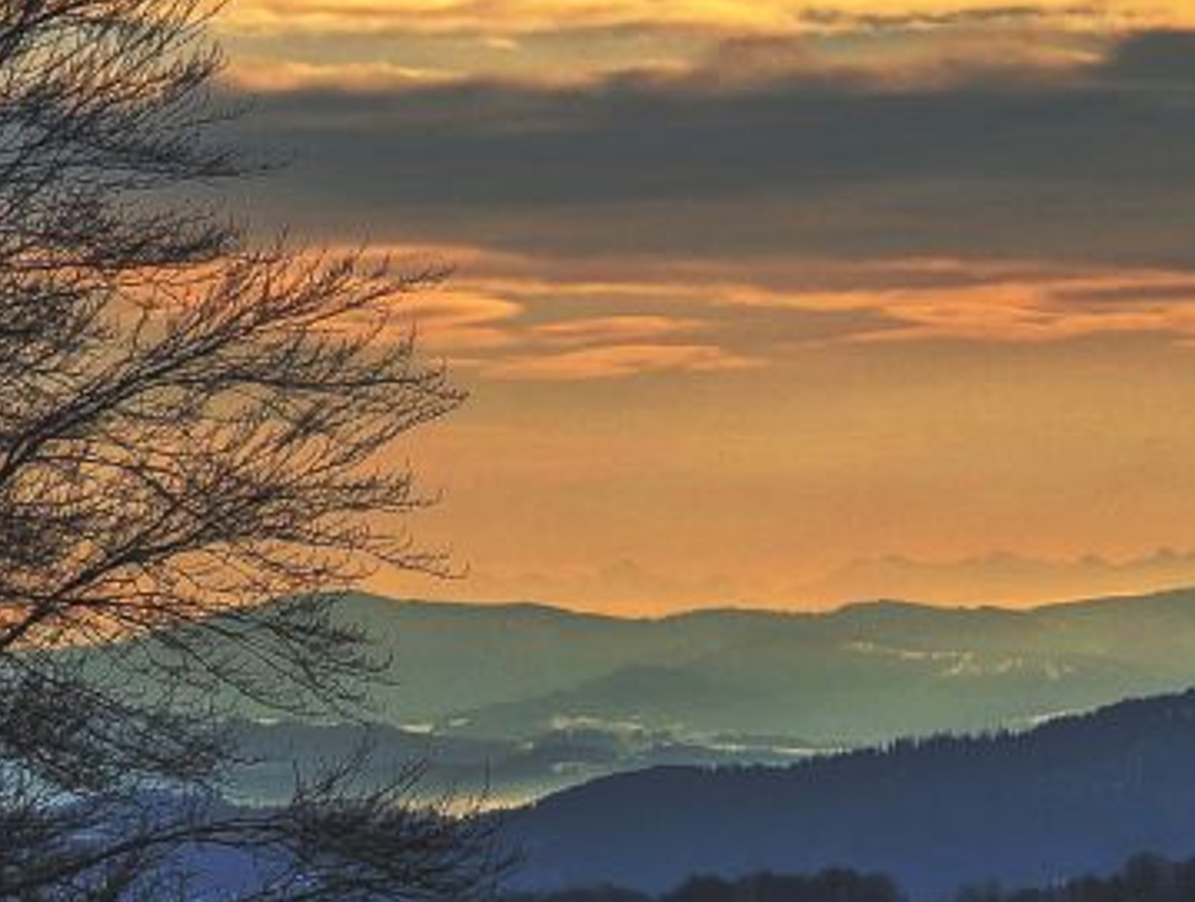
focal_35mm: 306
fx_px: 10588
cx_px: 1052
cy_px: 837
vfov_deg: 4.9
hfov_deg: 6.4
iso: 48
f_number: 2.8
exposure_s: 1/867
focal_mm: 17.91
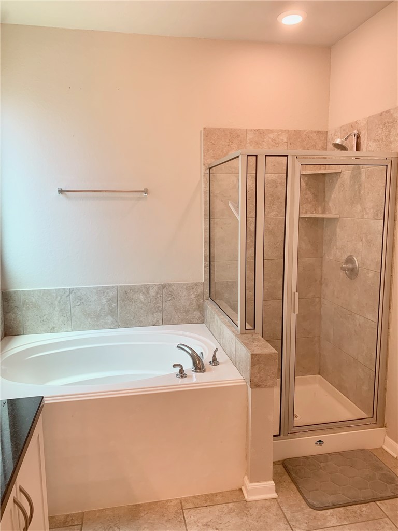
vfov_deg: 67.3
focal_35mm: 26
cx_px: 199
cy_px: 266
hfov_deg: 53.1
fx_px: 399
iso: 50
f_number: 1.8
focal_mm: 4.25
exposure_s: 1/60
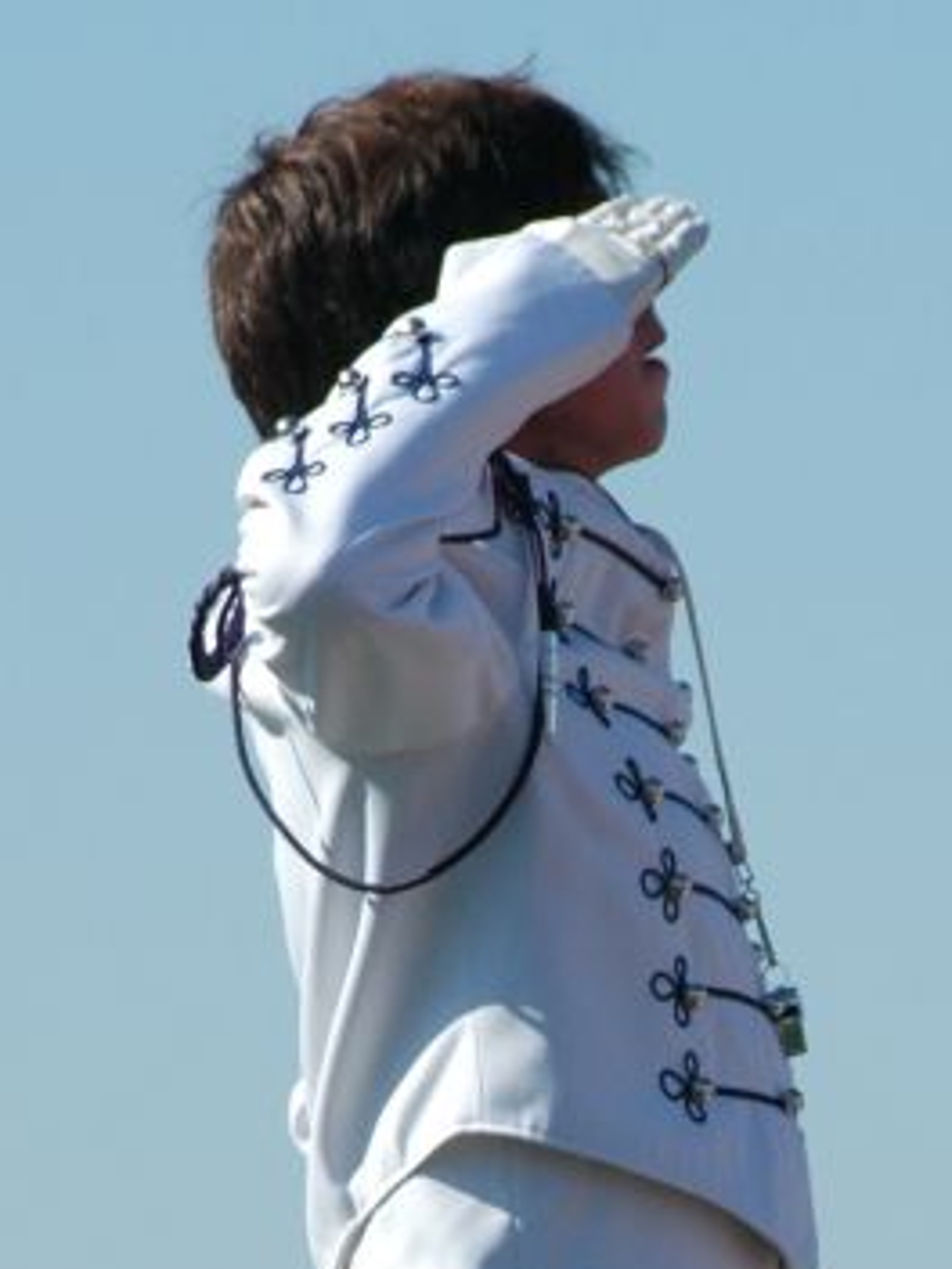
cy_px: 1208
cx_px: 793
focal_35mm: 837
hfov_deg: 1.8
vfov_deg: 2.4
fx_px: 30692
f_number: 7.1
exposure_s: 1/800
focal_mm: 200
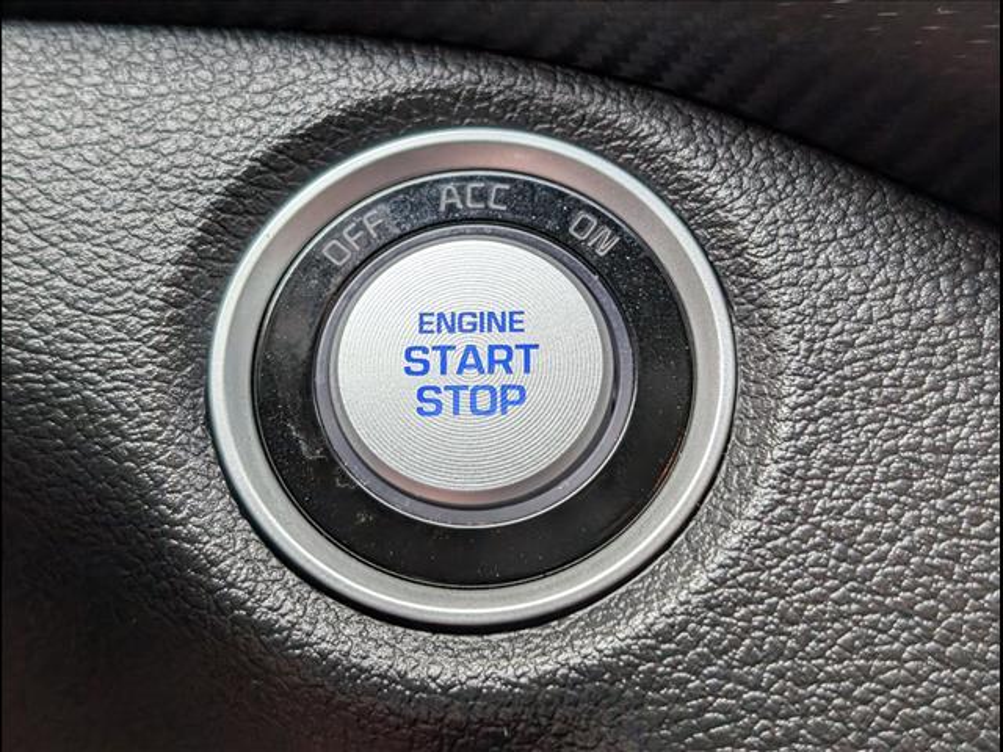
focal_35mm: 49
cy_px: 376
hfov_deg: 38.9
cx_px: 502
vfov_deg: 29.7
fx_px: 1420
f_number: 1.68
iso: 256
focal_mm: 6.9
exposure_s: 1/500
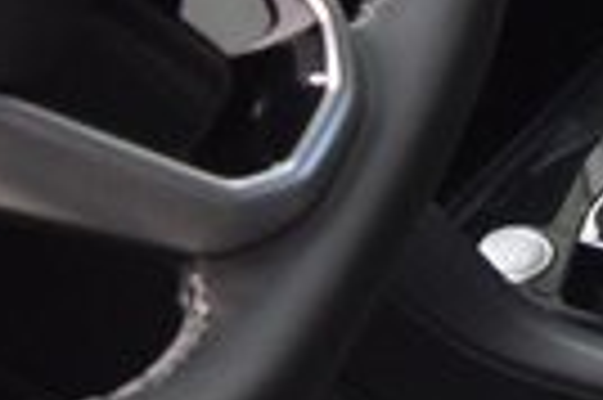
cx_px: 1051
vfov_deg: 6.6
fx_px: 3463
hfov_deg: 9.5
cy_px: -22
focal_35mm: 207
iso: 1800
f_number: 3.5
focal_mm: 18
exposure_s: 1/30
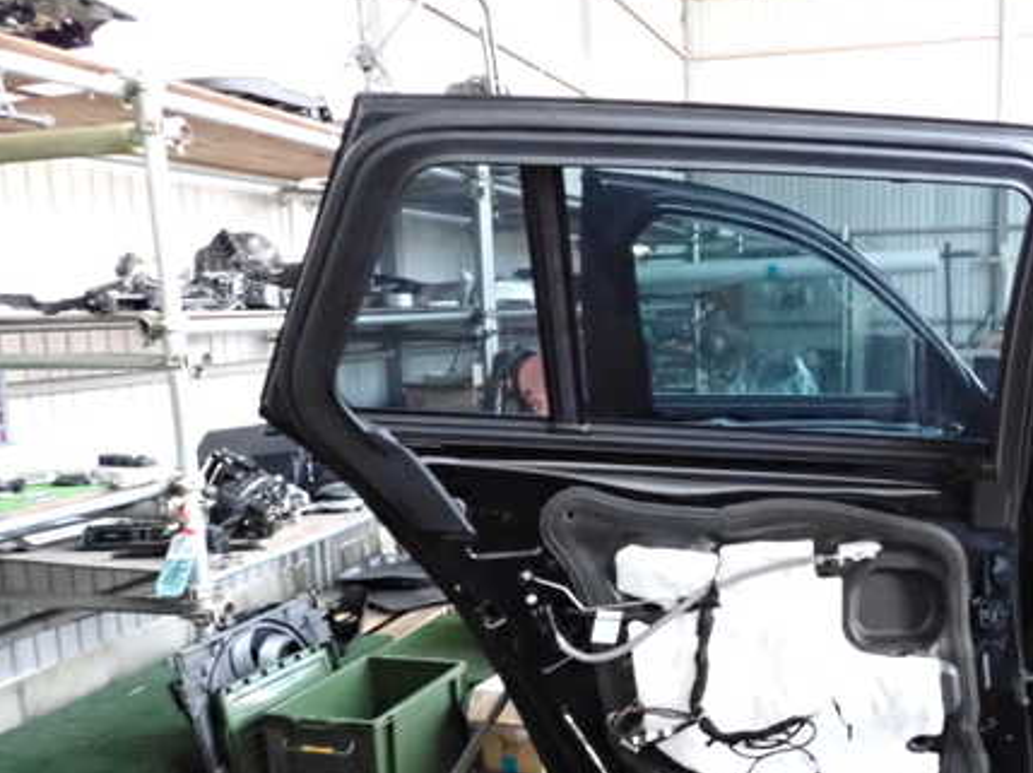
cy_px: 467
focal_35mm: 35
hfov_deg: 51.8
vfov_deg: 40.4
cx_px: 681
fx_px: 1044
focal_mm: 4.5
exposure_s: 1/40
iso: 3200
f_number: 8
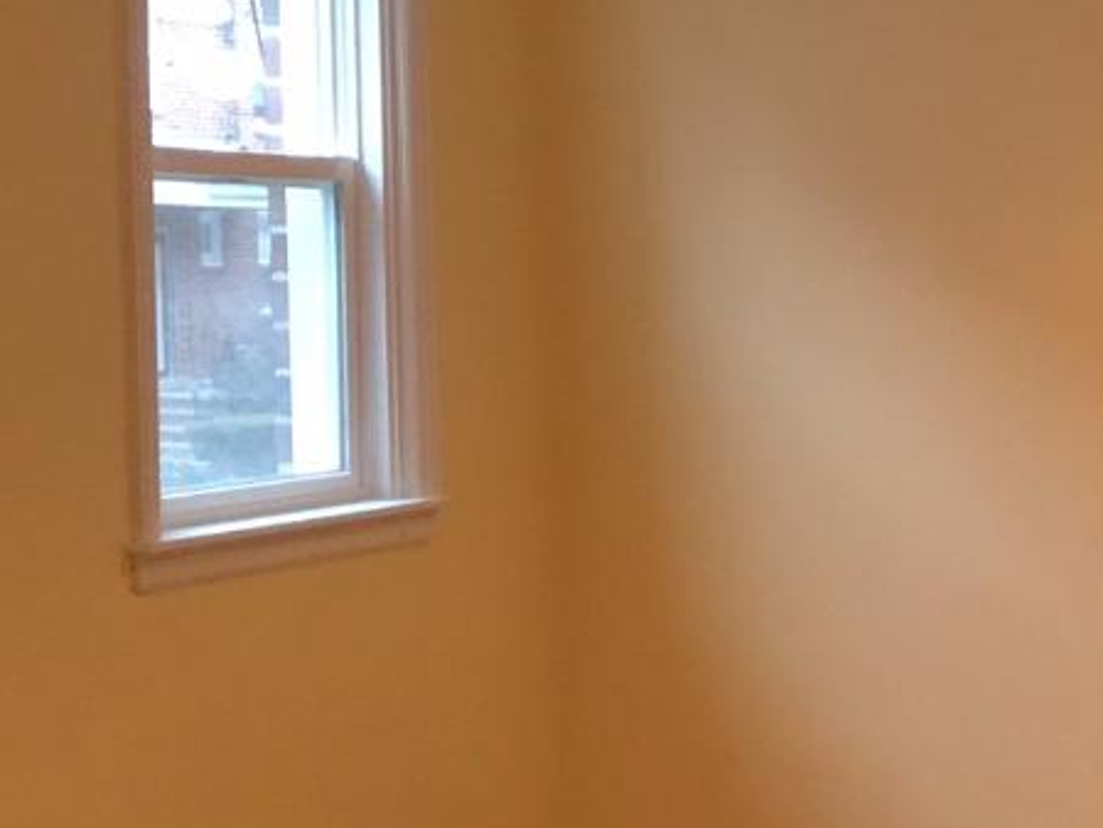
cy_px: 685
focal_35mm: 93
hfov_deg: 18.2
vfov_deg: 15.8
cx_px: 1766
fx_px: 2964
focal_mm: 4.15
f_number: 2.2
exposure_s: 1/15
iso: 40
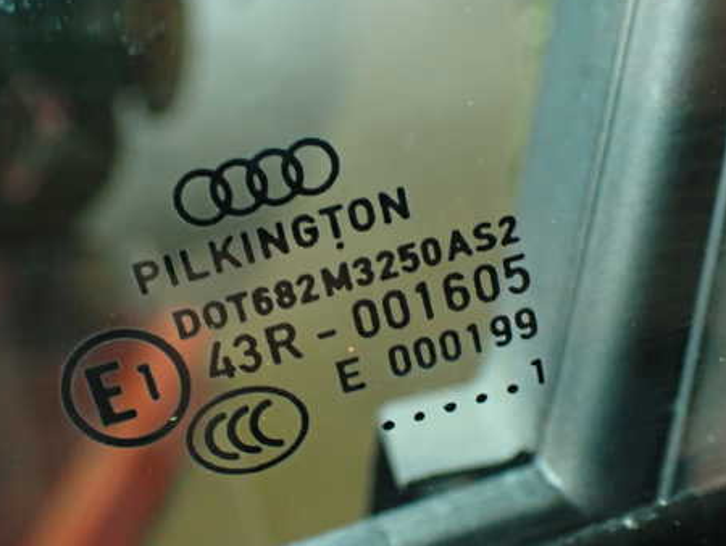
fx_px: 1007
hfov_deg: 39.6
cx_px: 313
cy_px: 302
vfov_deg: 30.3
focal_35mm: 48
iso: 500
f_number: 2.5
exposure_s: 1/40
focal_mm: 6.37
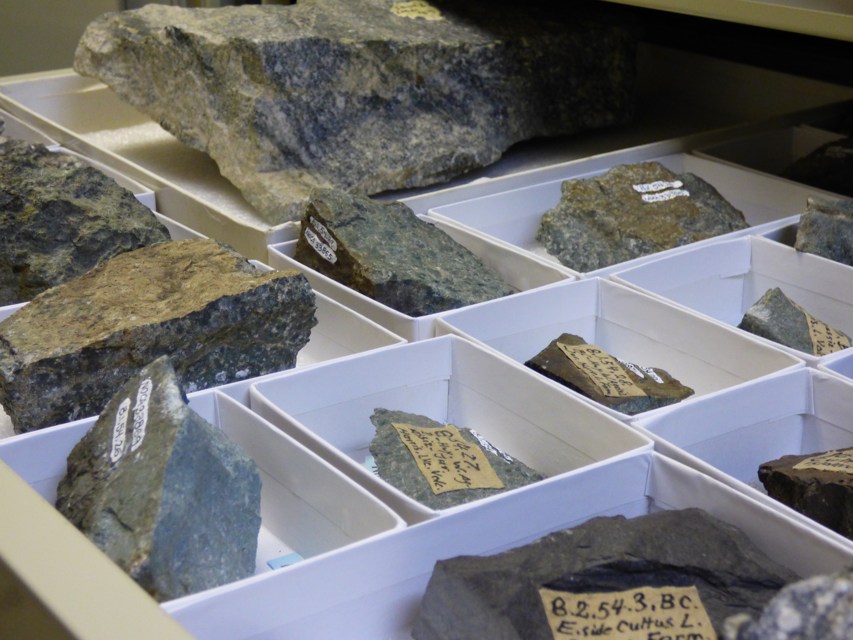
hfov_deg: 34.9
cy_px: 320
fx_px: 1355
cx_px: 426
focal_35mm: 55
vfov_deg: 26.6
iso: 400
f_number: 3.9
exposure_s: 1/25
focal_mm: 9.51
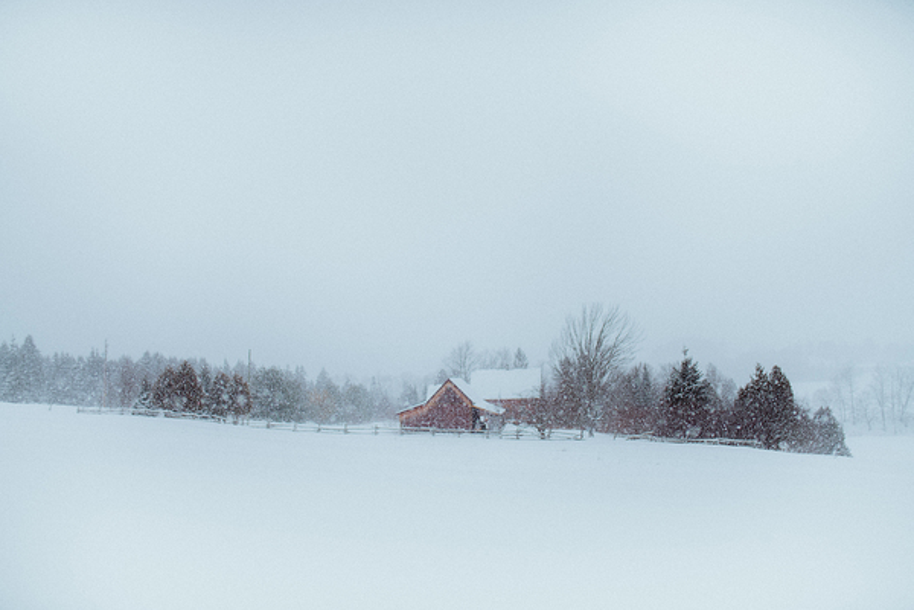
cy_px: 305
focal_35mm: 35
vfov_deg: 37.9
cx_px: 457
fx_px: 889
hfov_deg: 54.4
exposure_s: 1/5000
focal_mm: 35
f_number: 1.4
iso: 100
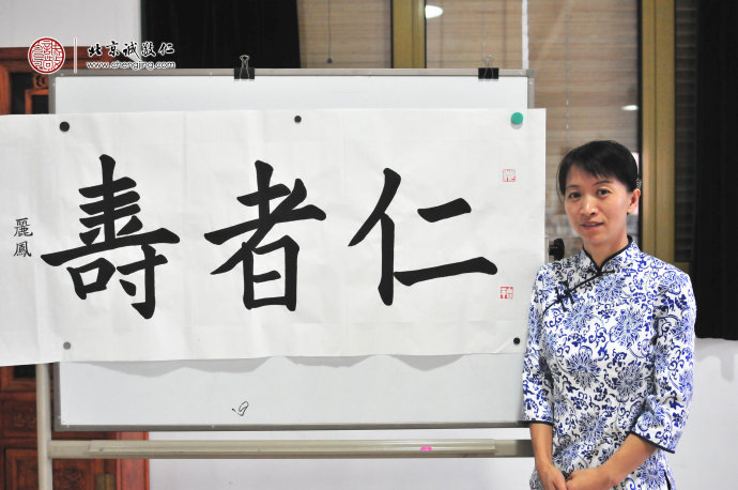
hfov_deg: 53.2
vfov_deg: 36.8
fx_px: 737
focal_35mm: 36
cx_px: 369
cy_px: 245
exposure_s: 1/320
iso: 1600
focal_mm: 24
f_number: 2.8
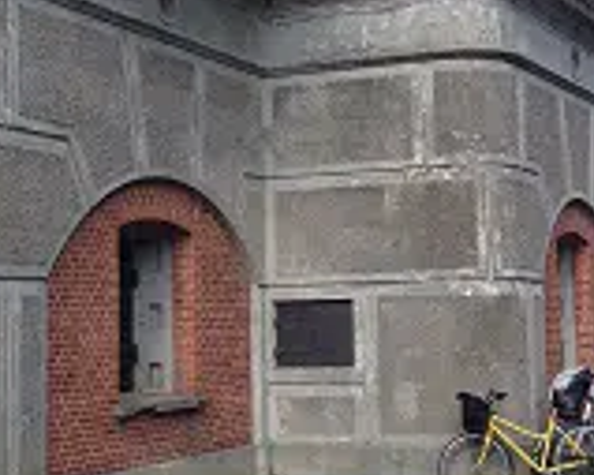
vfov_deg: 18.2
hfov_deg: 22.7
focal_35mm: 84
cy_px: 172
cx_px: 347
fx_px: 1476
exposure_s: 1/375
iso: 50
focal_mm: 4.28
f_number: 2.4
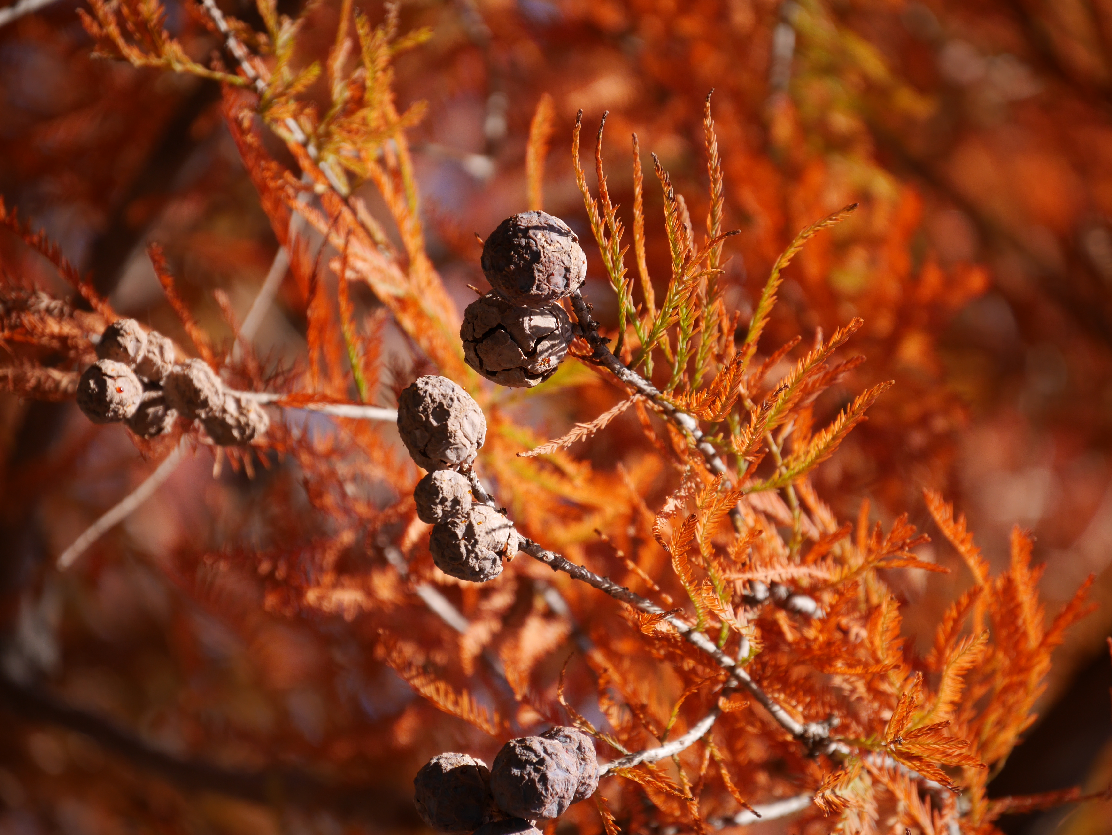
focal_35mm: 280
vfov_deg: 5.3
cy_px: 418
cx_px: 556
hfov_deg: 7.1
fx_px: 8998
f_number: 5.6
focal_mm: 140
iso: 200
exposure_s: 1/400
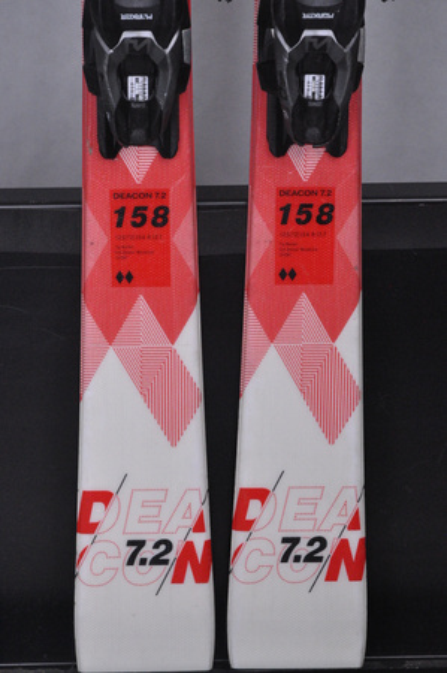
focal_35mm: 128
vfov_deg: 16.1
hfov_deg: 10.7
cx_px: 224
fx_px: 2380
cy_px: 336
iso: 3200
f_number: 9.5
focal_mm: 85
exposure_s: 1/125
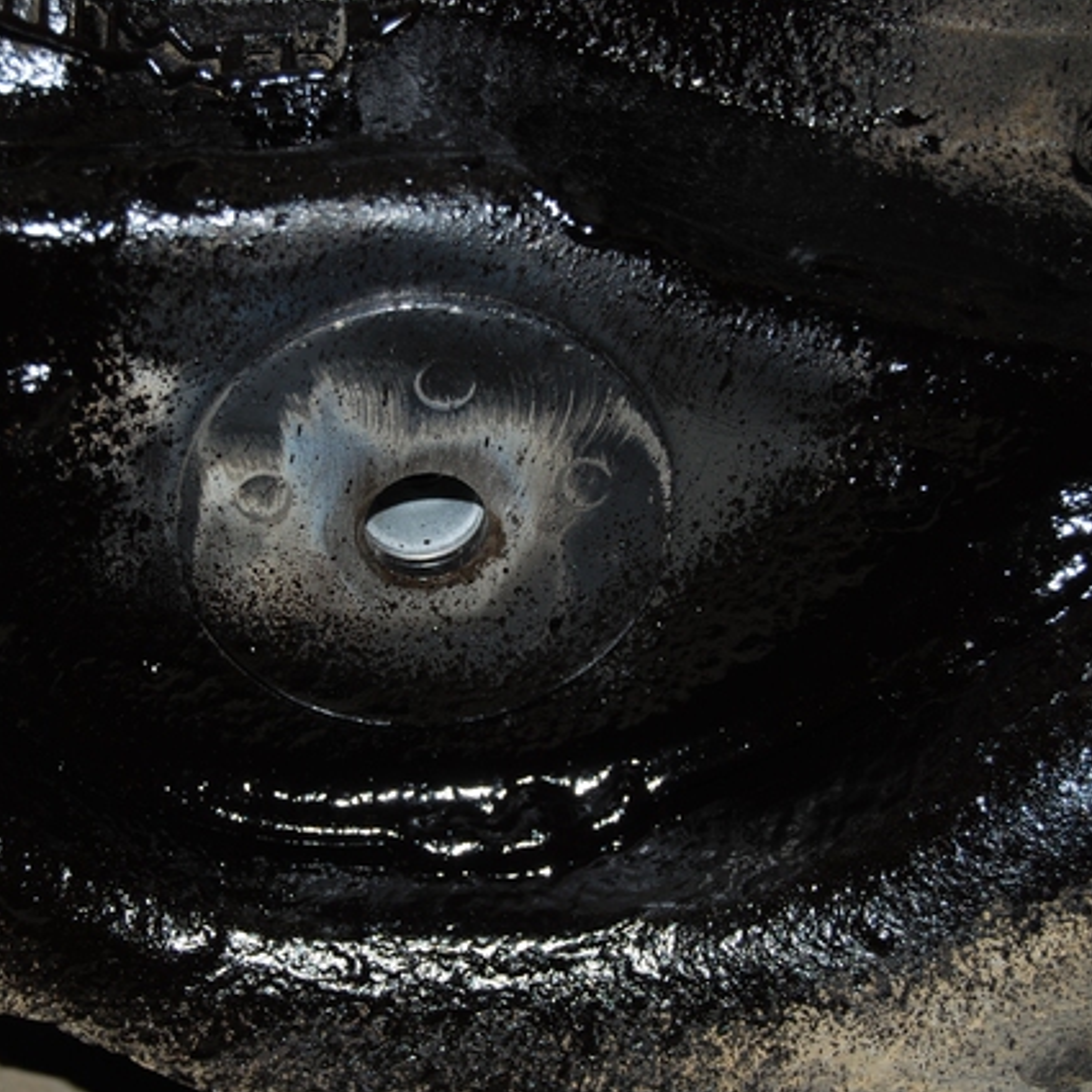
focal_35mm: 106
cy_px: 547
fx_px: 3770
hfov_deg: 16.5
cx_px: 398
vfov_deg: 16.5
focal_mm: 55
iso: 100
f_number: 5.6
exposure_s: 1/125
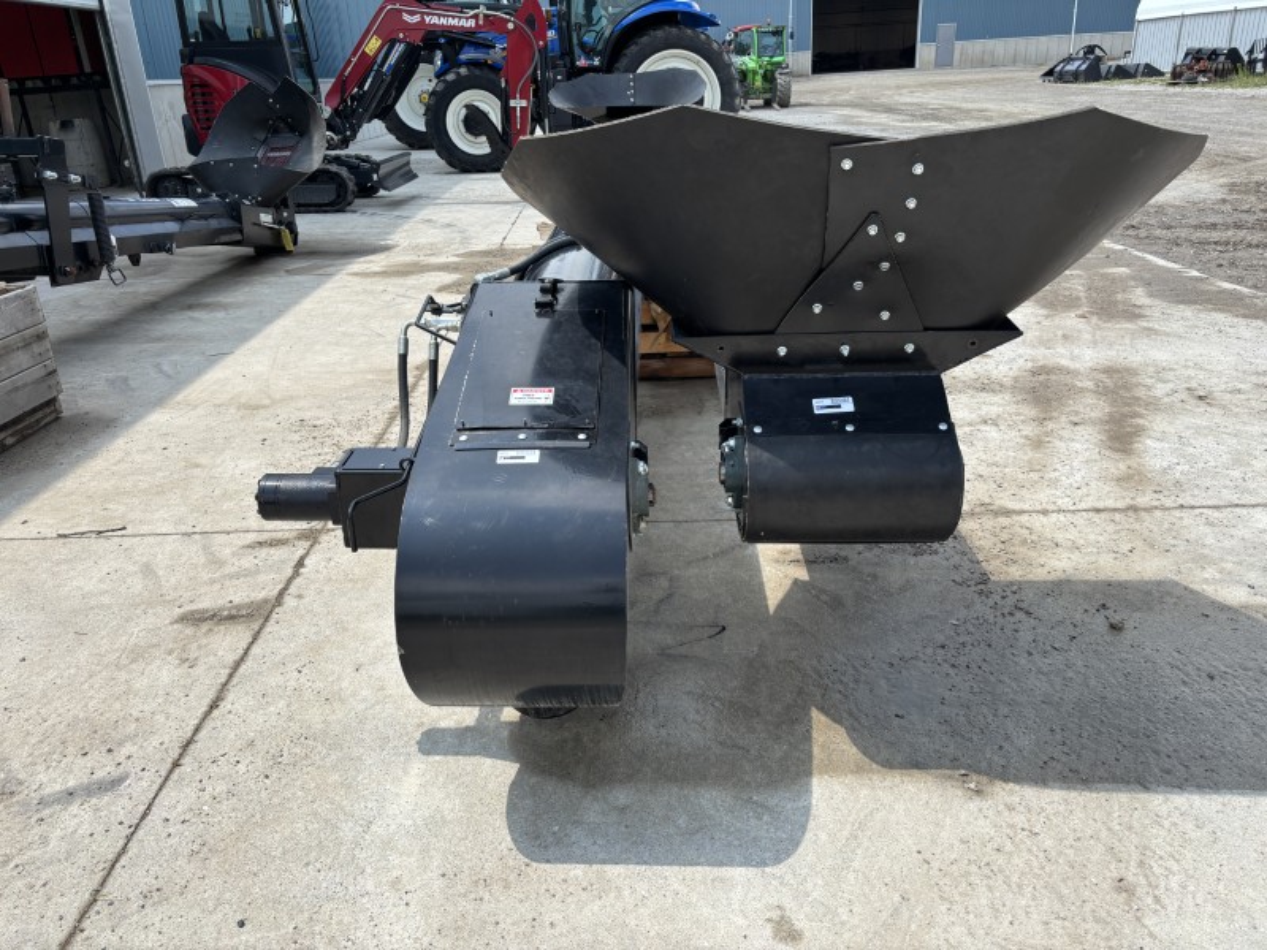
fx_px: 952
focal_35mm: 26
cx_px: 634
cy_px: 475
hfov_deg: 67.3
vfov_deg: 53.1
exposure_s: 1/2151
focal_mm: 5.96
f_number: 1.6
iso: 50
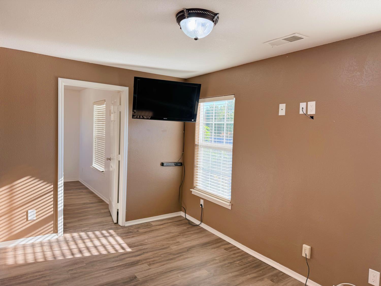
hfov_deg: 71.6
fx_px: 264
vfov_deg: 56.8
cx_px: 190
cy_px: 143
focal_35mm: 24
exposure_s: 1/298
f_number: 1.78
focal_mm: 6.76
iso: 100
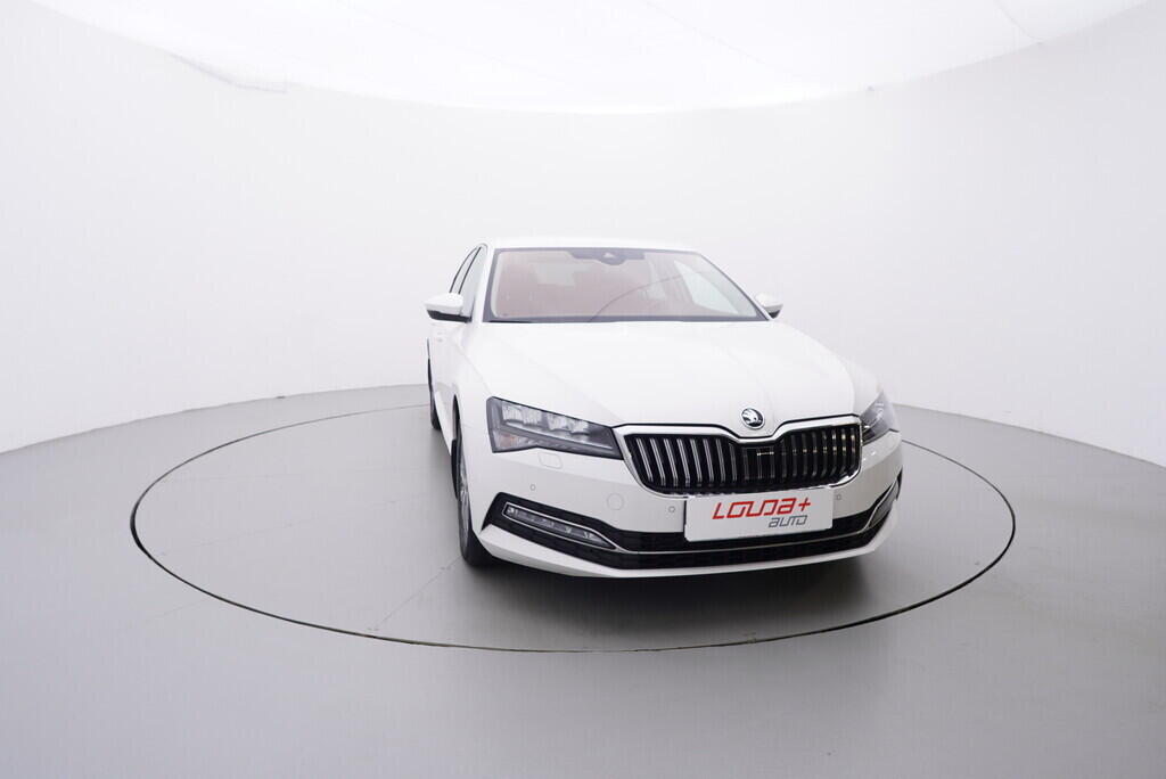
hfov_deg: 77.3
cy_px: 390
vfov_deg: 56.2
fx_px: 729
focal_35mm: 22
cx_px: 583
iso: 200
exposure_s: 1/80
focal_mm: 15
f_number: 5
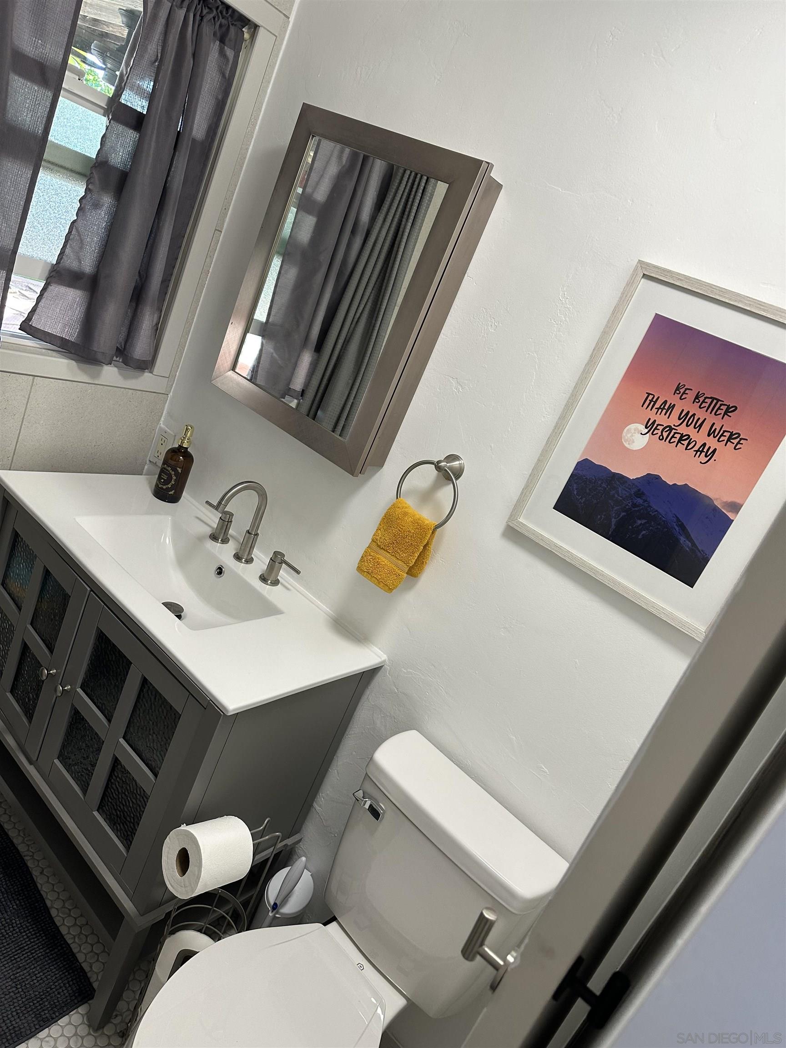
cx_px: 393
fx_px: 727
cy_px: 524
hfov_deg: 56.8
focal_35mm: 24
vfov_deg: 71.6
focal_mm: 6.86
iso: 160
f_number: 1.78
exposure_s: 1/120
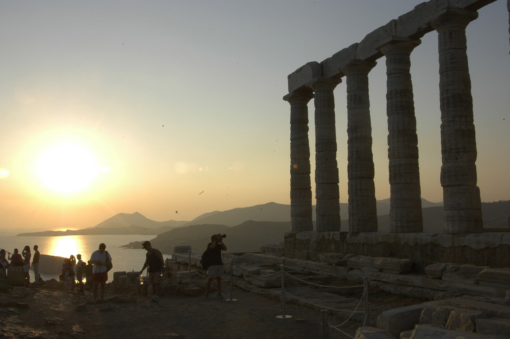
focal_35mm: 36
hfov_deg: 53.2
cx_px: 255
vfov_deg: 36.8
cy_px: 170
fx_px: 510
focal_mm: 24
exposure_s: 1/60
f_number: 18
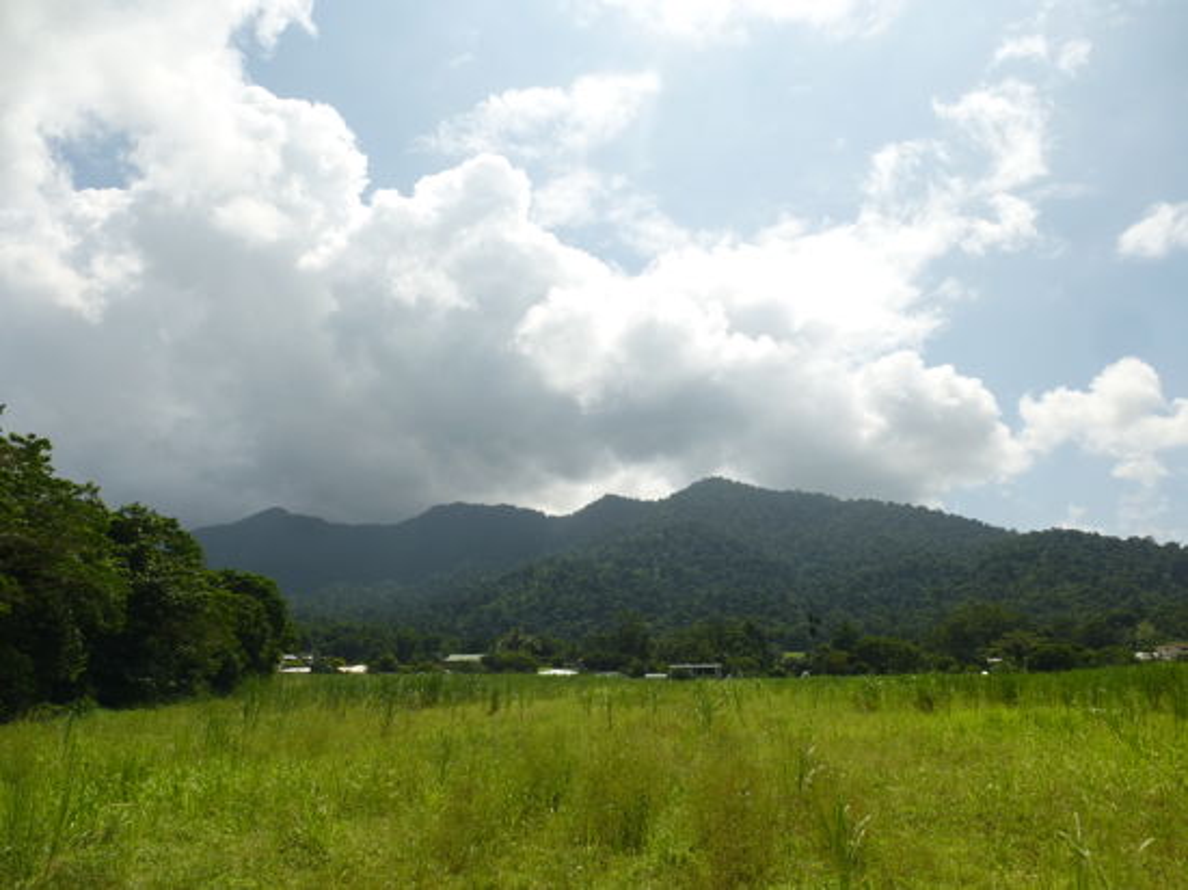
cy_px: 445
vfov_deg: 56.8
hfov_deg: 71.6
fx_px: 823
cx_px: 594
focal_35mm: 24
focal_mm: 4.3
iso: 100
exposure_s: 1/1600
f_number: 4
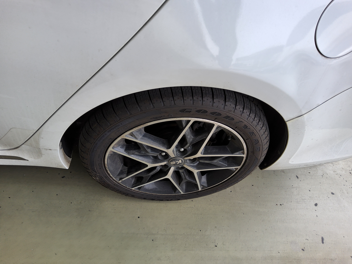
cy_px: 132
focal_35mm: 25
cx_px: 176
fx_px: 254
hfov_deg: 69.4
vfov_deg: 54.9
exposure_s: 1/193
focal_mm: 3.08
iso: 32
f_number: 2
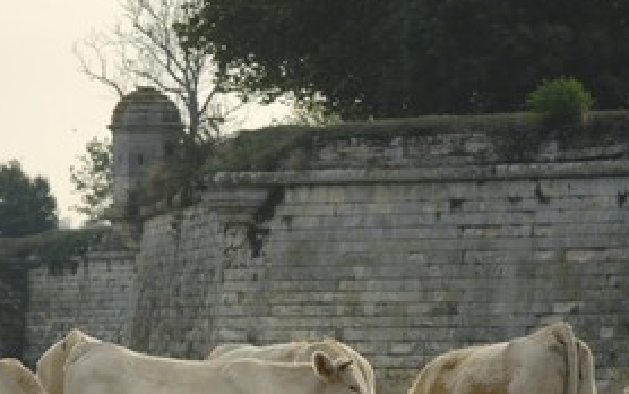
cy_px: 301
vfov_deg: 2.8
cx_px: 189
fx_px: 7940
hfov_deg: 4.5
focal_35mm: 463
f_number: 7.1
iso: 100
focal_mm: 200
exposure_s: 1/160
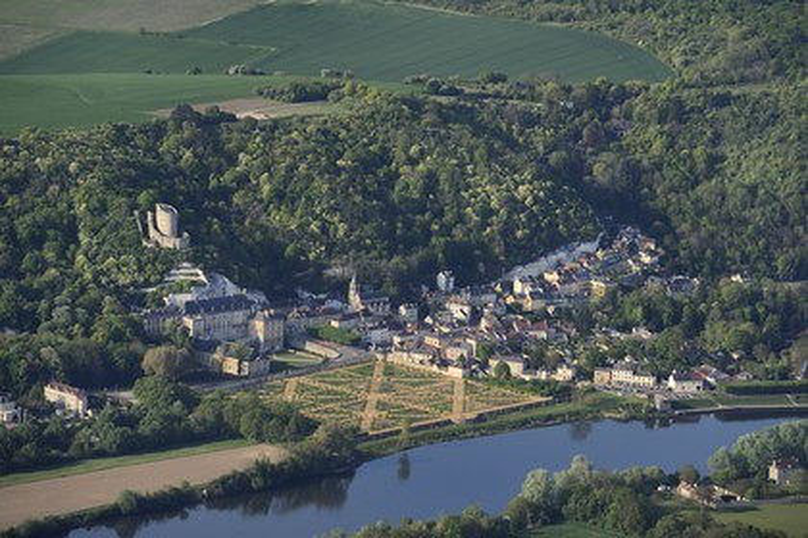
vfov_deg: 6.9
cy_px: 269
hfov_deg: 10.3
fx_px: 4489
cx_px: 404
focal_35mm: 200
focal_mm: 200
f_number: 5.6
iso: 400
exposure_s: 1/1250
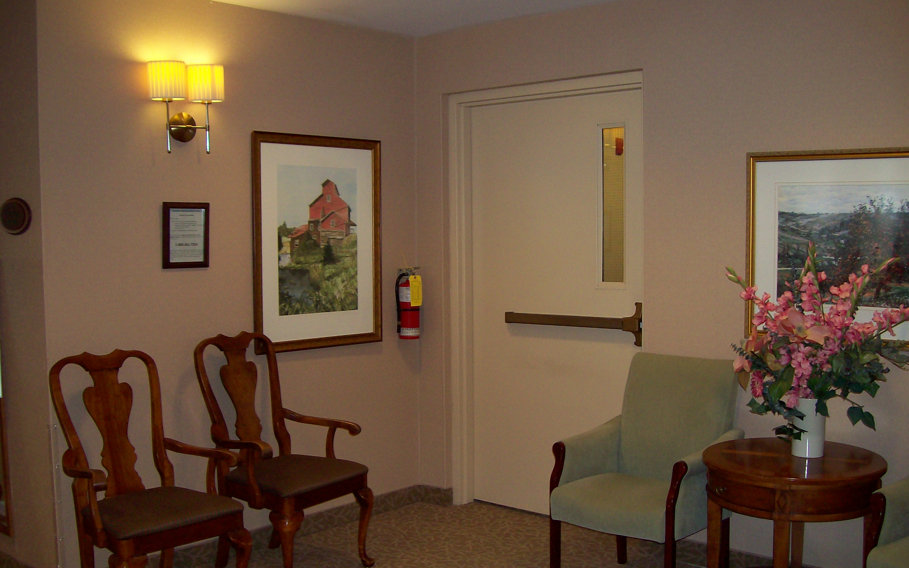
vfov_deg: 32.7
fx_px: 966
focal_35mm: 39
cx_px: 448
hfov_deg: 50.4
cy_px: 324
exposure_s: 1/64
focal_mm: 6
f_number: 2.7
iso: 80
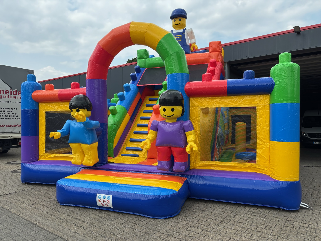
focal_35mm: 26
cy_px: 120
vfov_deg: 53.1
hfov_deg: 67.3
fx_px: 241
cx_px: 160
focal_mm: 5.96
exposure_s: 1/1328
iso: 50
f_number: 1.6
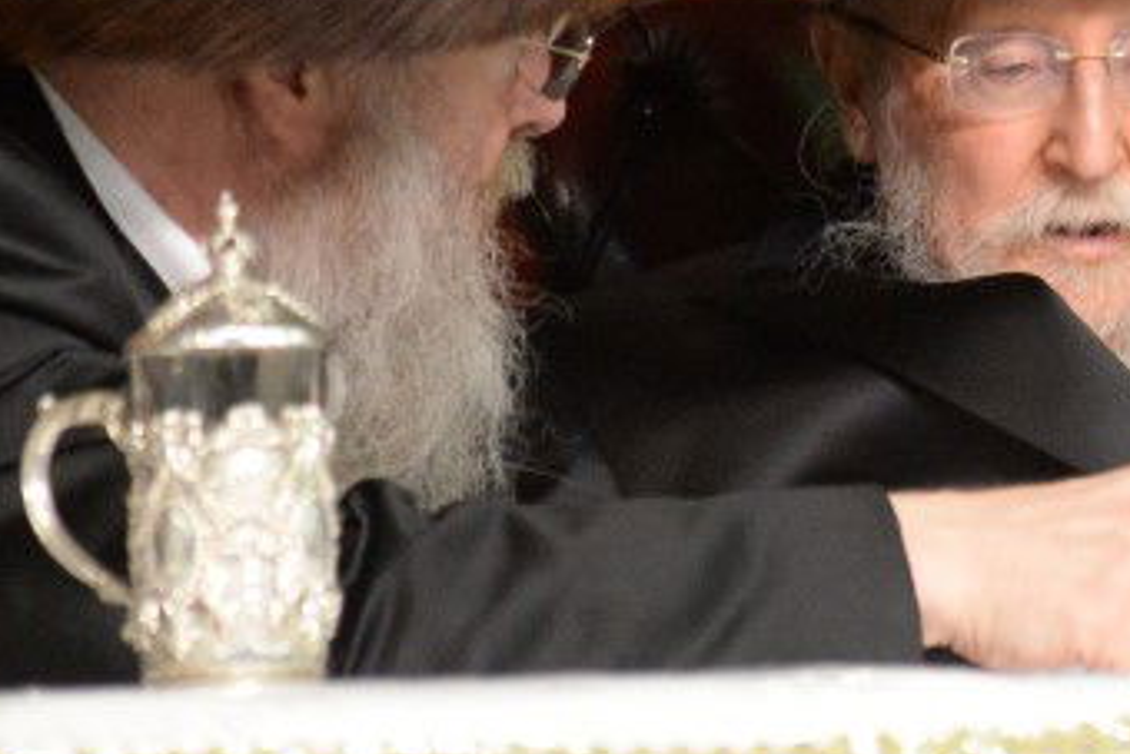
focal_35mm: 406
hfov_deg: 5.1
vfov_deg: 3.4
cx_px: 1406
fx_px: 12749
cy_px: -103
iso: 5000
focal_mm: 120
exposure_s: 1/250
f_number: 4
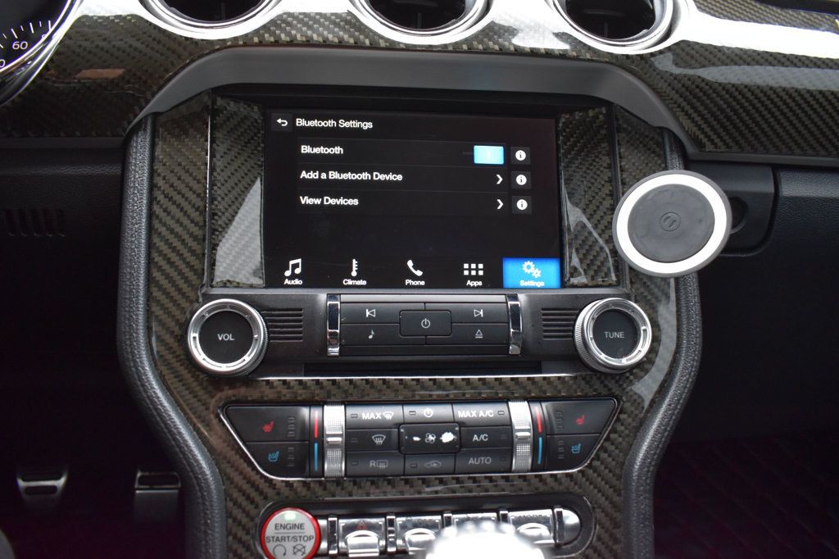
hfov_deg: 61.9
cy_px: 280
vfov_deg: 43.6
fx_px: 699
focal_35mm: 30
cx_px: 420
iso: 1400
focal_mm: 20
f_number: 6.3
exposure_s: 1/15
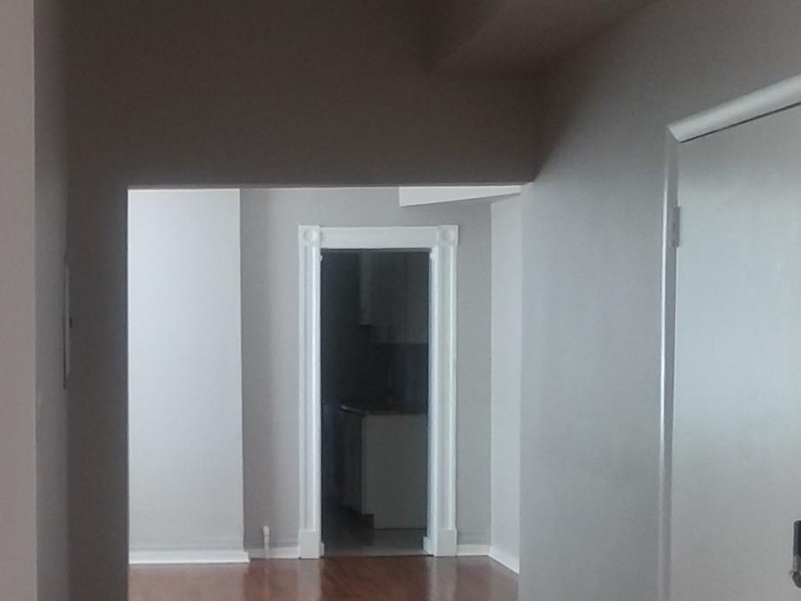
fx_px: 1504
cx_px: 136
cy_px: 470
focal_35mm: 65
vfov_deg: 22.3
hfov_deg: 29.0
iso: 50
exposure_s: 1/40
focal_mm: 2.47
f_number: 1.9
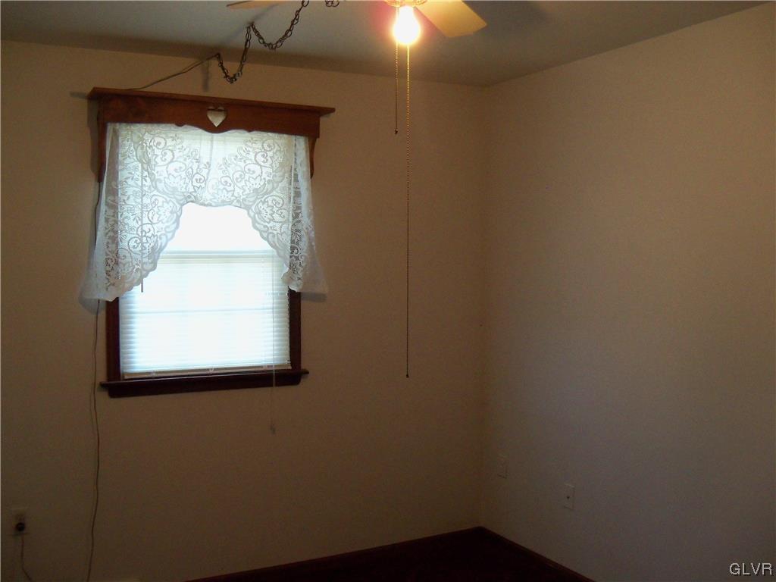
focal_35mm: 35
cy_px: 291
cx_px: 388
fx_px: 785
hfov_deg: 52.6
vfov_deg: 40.7
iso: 400
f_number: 3.5
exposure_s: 1/30
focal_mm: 6.2
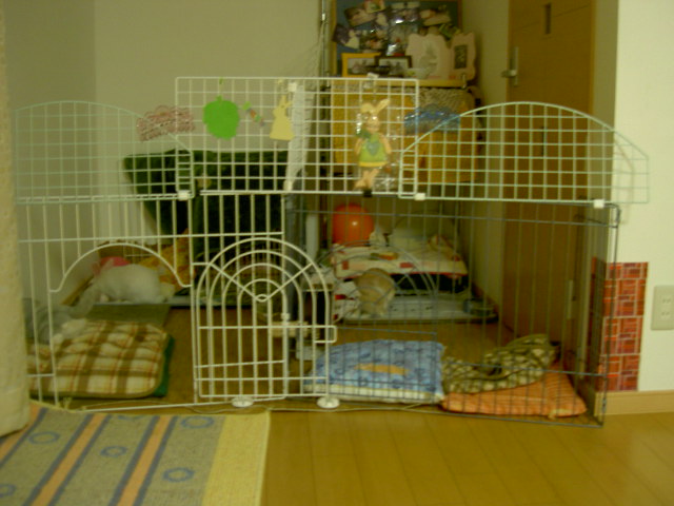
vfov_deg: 36.8
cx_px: 337
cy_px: 253
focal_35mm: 39
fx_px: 759
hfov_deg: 47.9
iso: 100
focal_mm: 8
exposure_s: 1/8
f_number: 2.8
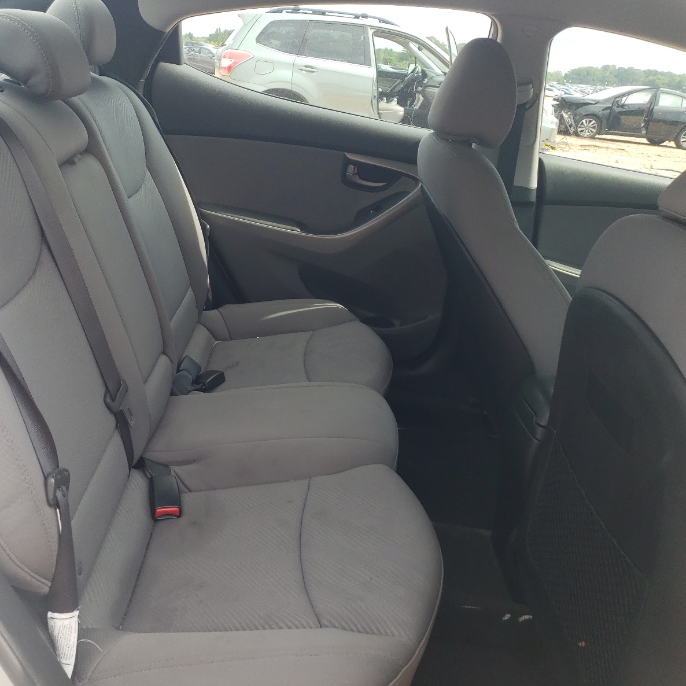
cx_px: 269
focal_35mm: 31
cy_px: 341
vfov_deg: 52.5
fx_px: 695
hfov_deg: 52.1
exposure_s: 1/714
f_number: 1.5
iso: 50
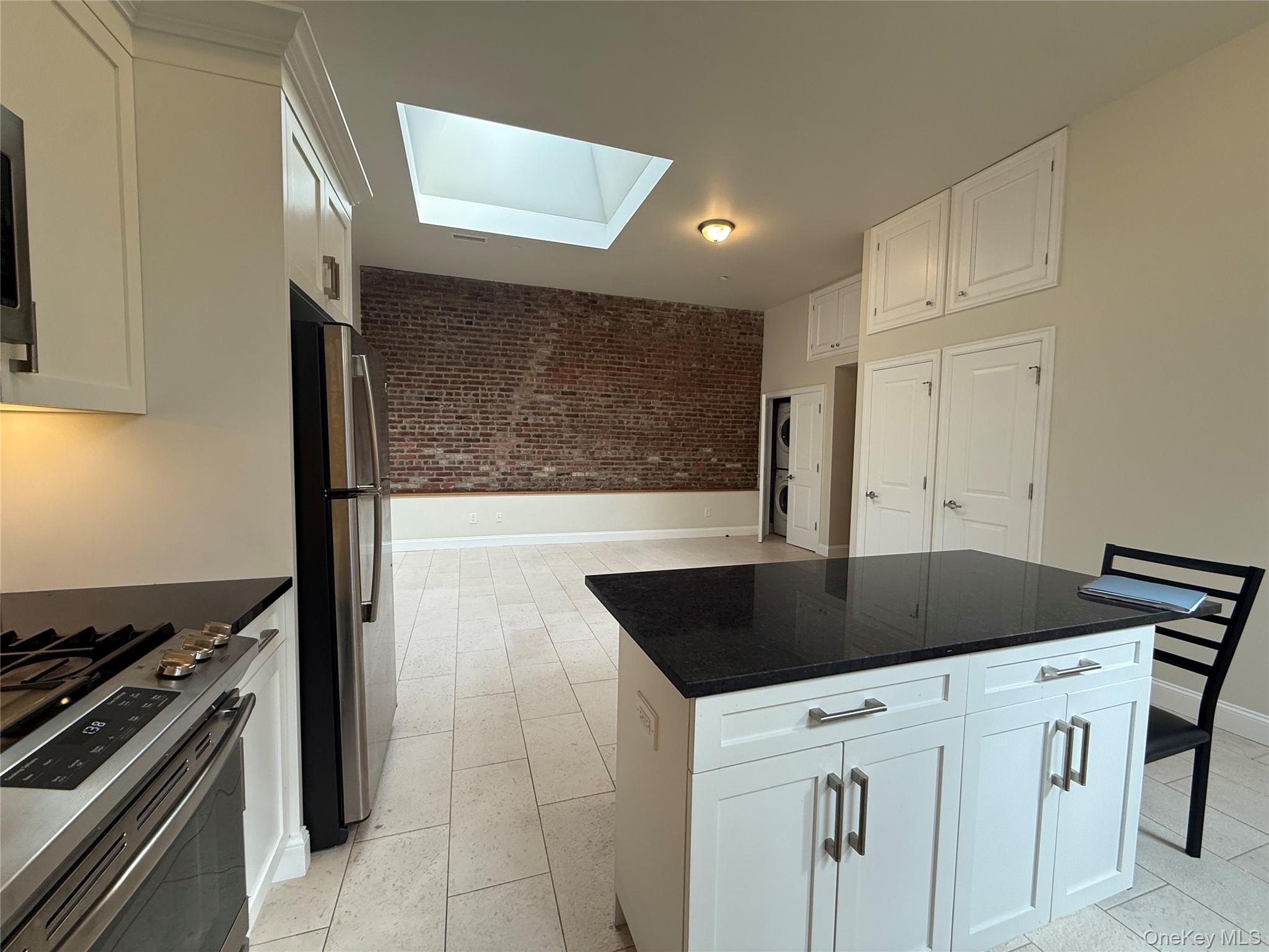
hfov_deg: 102.1
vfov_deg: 85.7
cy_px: 476
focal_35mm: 14
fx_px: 513
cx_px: 634
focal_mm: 2.22
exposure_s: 1/120
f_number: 2.2
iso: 125
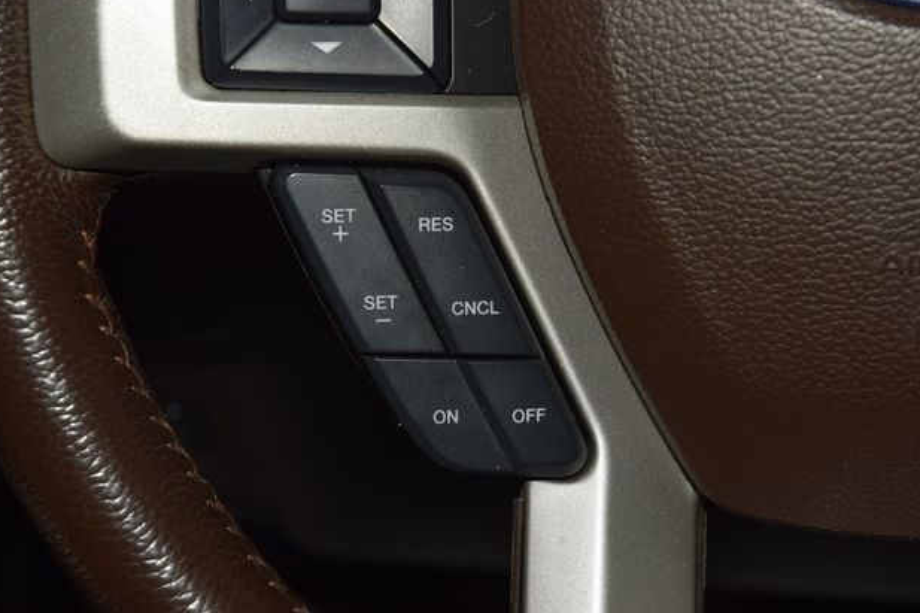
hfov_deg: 18.8
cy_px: 301
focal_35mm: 109
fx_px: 2785
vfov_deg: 12.6
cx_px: 468
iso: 100
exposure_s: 1/125
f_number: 8
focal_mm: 70
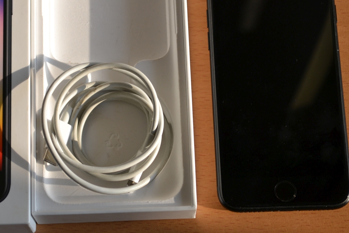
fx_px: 1028
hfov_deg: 19.2
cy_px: 87
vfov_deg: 12.9
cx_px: 111
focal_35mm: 106
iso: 140
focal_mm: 46
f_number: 5.6
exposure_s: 1/125
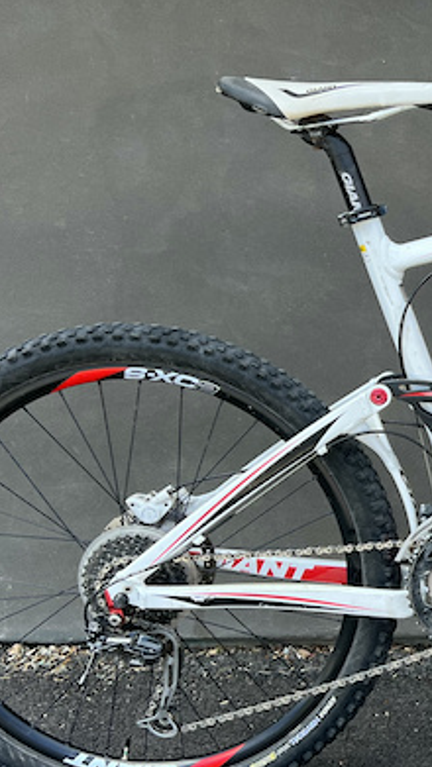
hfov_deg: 19.0
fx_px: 1181
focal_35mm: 58
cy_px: 375
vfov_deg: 36.0
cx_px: 577
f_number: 1.5
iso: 50
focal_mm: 5.7
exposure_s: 1/461
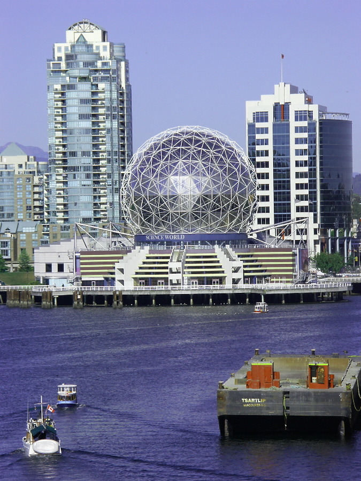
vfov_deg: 10.1
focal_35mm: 195
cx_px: 180
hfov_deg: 7.6
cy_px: 240
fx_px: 2711
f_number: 7.1
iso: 100
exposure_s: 1/640
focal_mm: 49.47
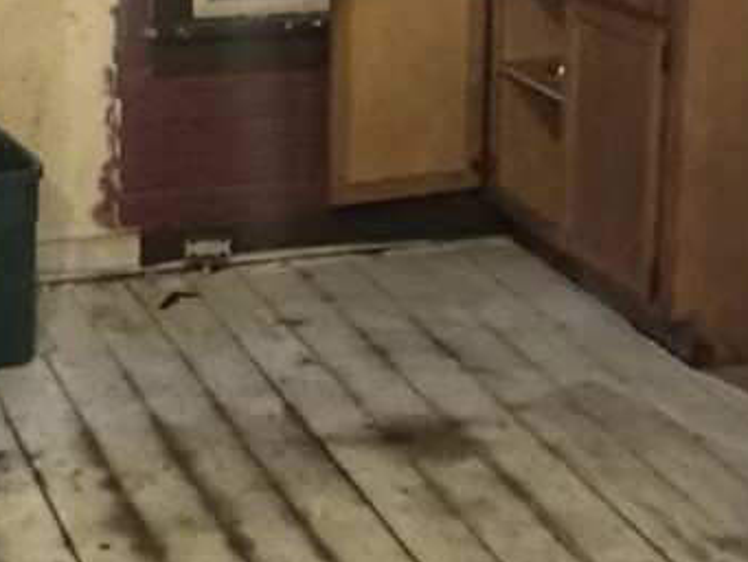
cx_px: 250
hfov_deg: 18.7
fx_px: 2270
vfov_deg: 14.1
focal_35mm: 105
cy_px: 151
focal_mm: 2.22
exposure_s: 1/40
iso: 1000
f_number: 2.2
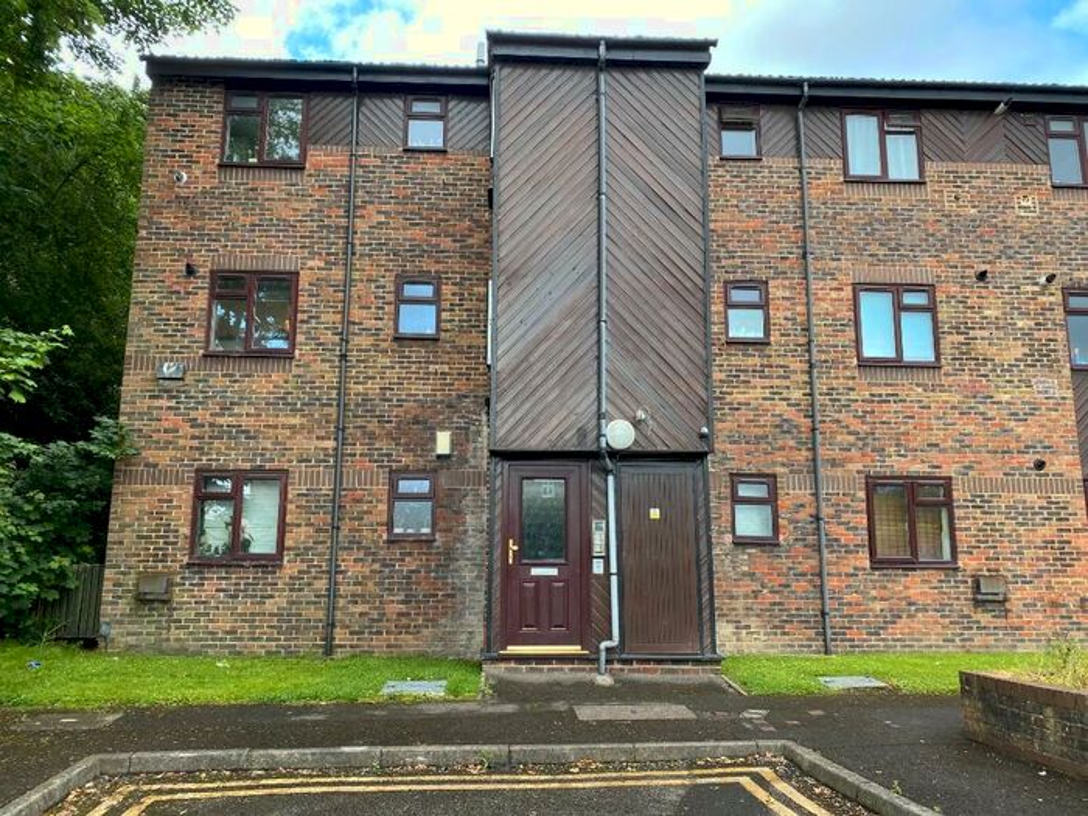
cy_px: 408
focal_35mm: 26
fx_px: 817
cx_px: 544
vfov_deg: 53.1
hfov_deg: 67.3
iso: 32
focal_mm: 4.25
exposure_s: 1/194
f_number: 1.8
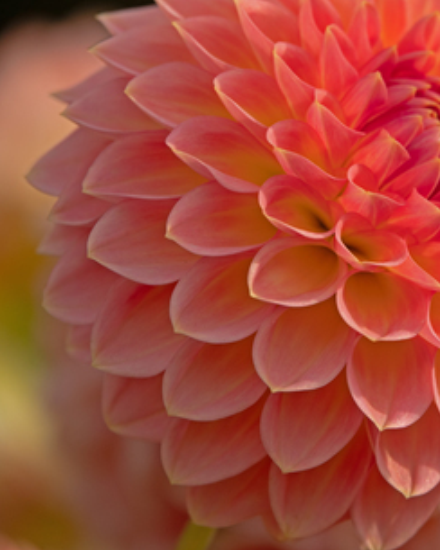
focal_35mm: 733
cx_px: 337
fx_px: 11932
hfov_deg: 2.1
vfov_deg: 2.6
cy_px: 275
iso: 125
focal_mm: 189.74
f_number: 4
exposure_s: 1/640
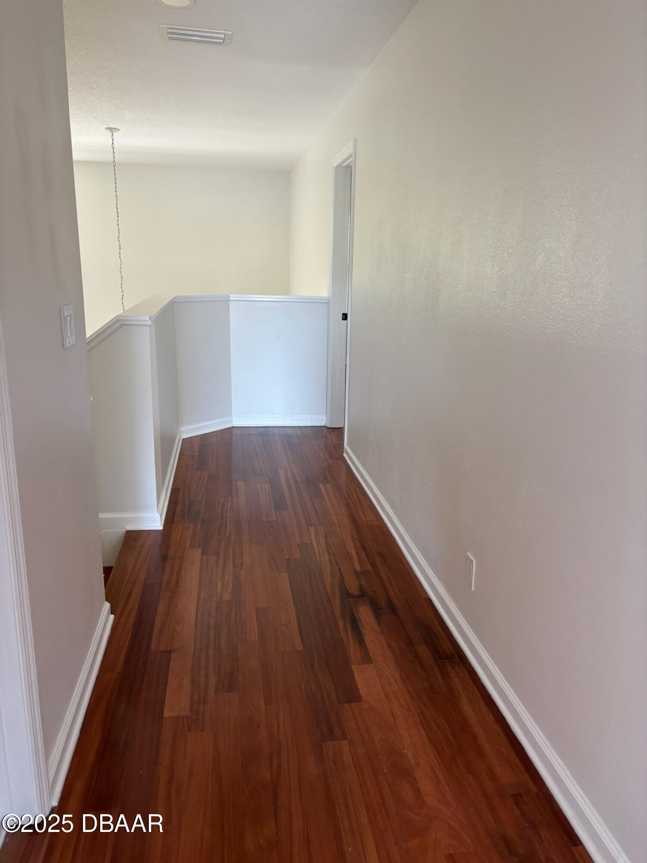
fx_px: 648
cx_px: 324
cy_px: 432
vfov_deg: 67.3
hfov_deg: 53.1
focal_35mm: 26
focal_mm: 5.96
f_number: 1.6
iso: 160
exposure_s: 1/60
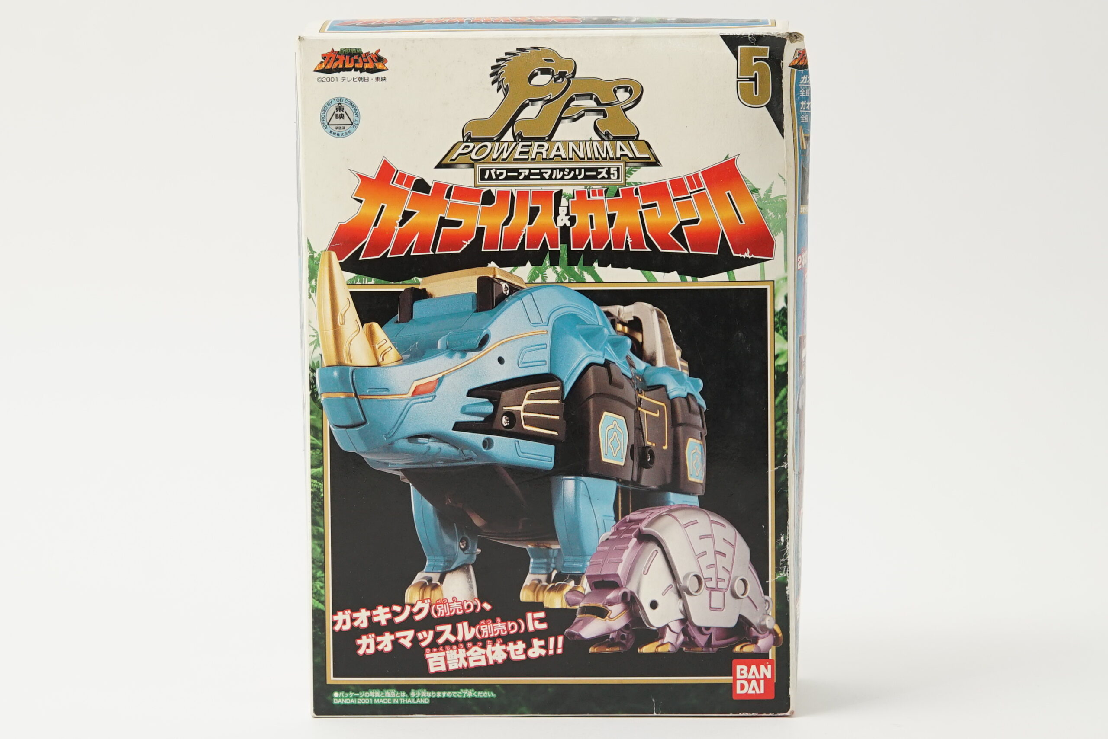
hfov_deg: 22.6
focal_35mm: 90
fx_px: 2771
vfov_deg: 15.2
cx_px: 554
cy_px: 370
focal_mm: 60
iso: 1000
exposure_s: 1/40
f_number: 6.3
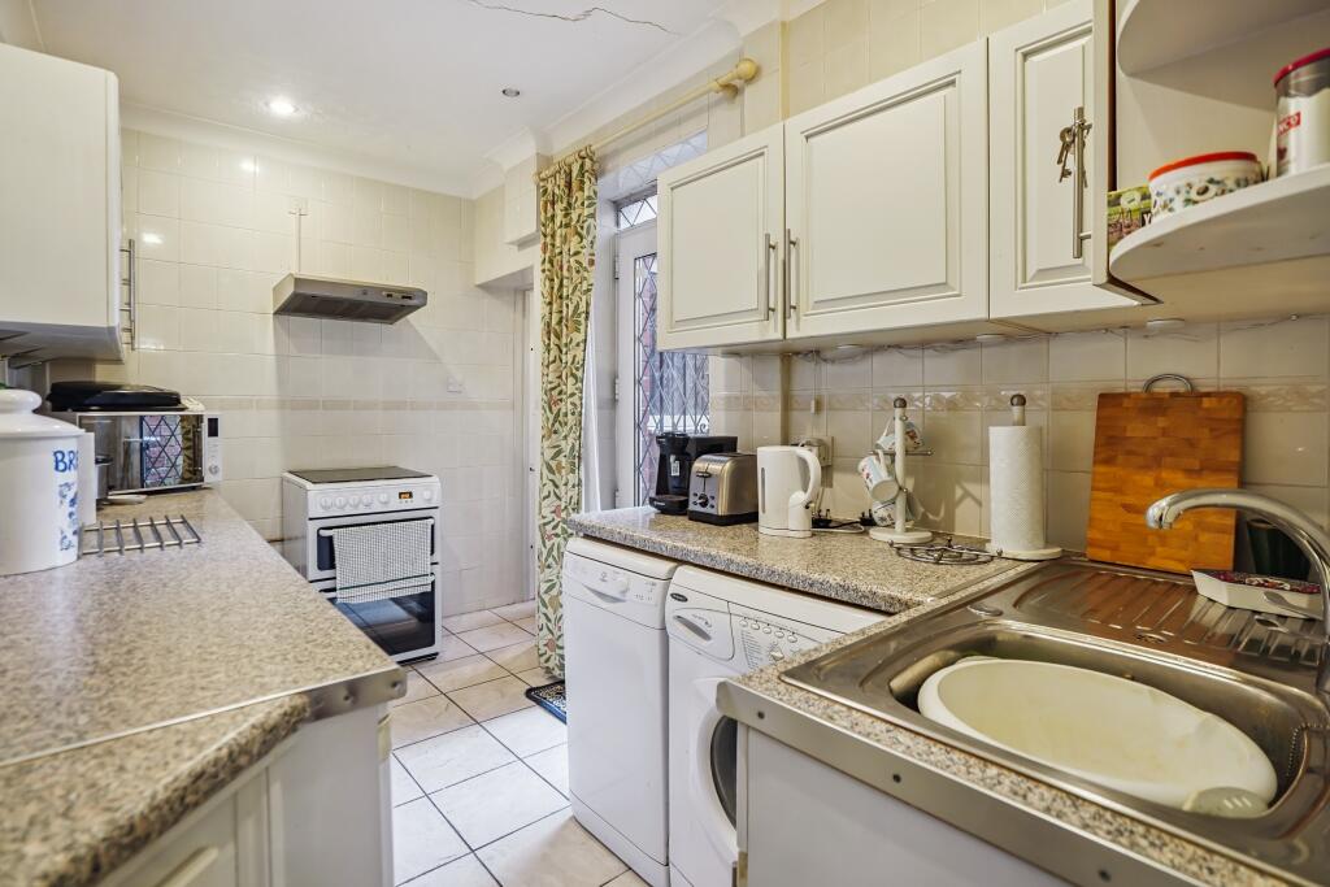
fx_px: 591
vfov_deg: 73.8
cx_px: 665
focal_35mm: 16
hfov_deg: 96.7
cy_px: 444
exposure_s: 1/30
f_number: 4
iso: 320
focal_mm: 16
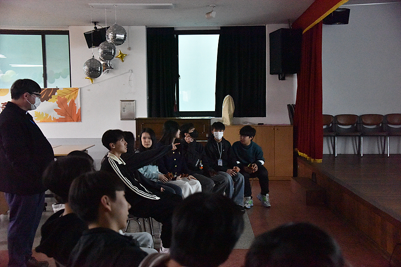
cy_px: 134
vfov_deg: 29.9
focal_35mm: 45
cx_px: 200
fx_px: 501
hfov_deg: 43.6
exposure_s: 1/125
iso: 12800
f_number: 4.2
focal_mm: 45
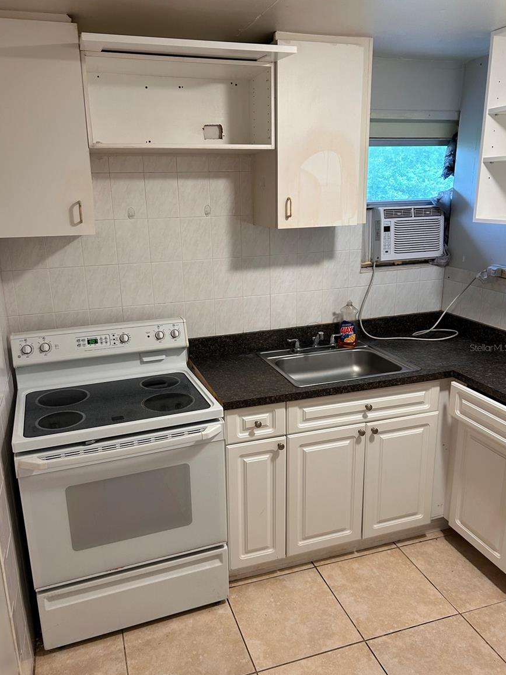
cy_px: 347
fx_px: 526
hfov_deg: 51.4
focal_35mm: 27
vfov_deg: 65.3
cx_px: 249
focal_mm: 5.7
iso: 100
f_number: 1.5
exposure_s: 1/60
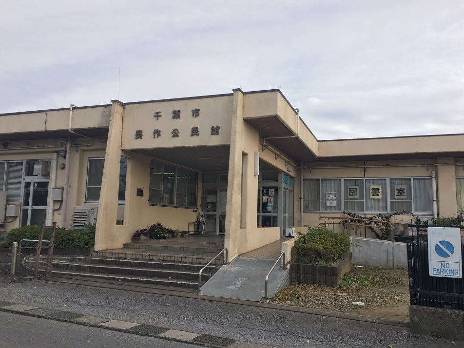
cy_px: 174
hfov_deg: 61.7
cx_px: 232
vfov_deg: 48.2
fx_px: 389
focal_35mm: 29
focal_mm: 4.15
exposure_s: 1/578
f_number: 2.2
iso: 25
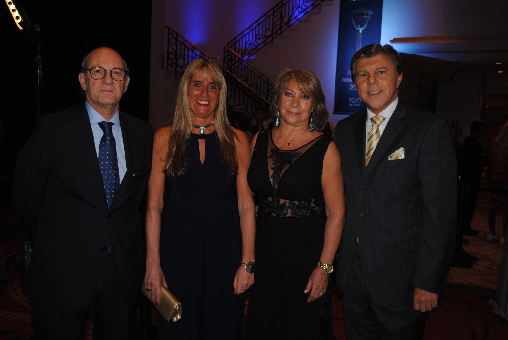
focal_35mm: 38
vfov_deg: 35.6
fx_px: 530
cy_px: 170
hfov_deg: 51.2
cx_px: 254
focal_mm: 25
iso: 200
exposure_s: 1/60
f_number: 4
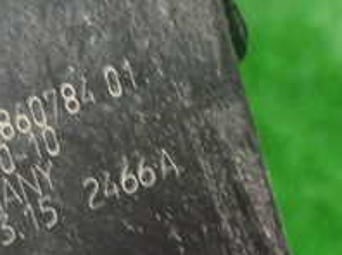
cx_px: 45
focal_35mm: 164
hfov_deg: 12.0
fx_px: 1618
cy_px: 112
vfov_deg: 9.0
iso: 800
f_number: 3.3
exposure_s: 1/20
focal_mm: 9.65
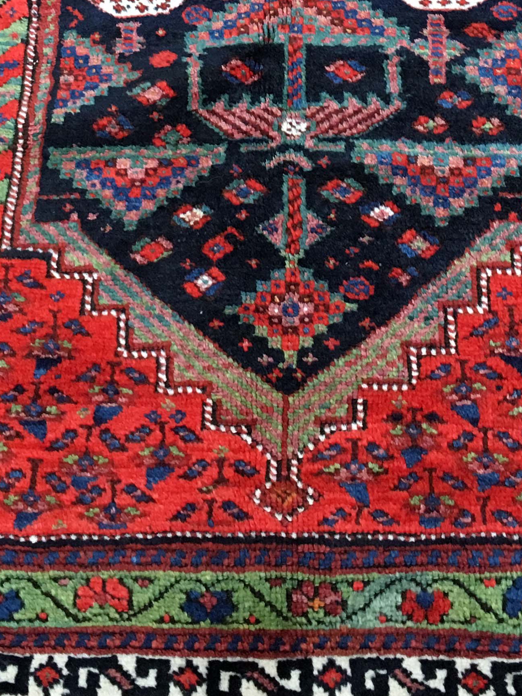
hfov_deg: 21.6
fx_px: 1367
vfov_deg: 26.4
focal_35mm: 68
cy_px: -59
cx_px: 287
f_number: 2.2
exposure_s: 1/33
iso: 200
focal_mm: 4.15
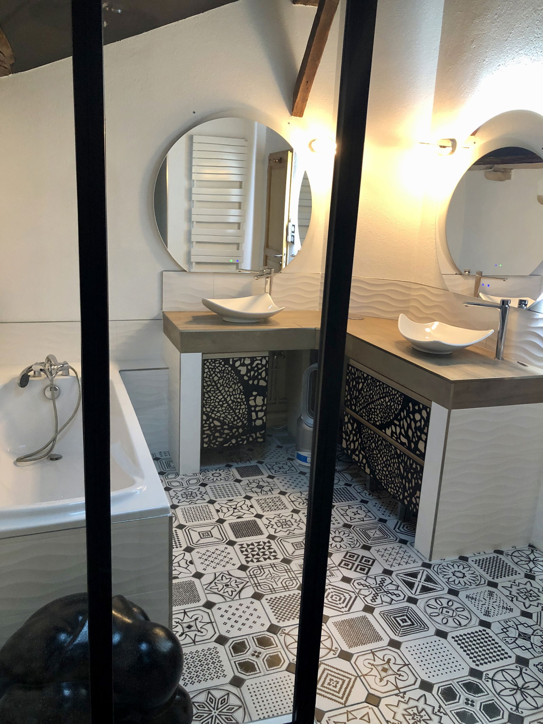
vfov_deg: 63.4
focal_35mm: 28
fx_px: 586
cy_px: 362
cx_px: 272
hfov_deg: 49.7
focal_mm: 4
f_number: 1.8
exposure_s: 1/16
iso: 80
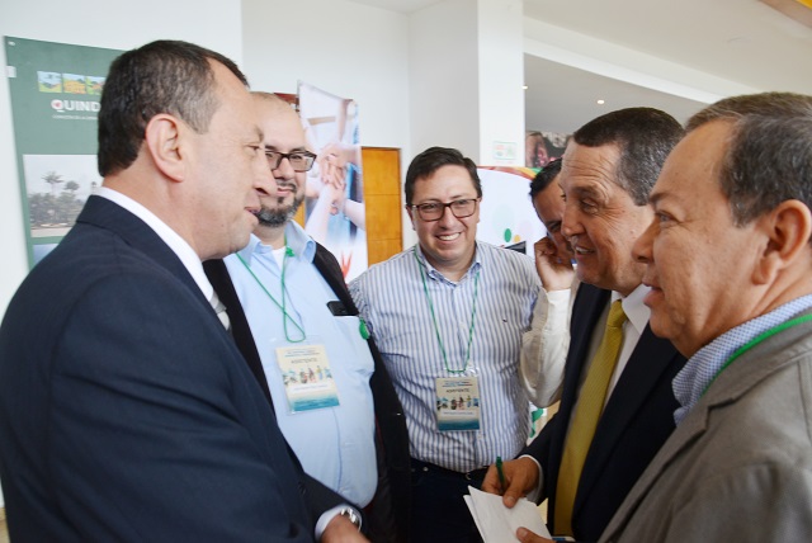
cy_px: 272
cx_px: 406
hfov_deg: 67.3
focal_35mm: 27
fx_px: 610
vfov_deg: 48.0
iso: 400
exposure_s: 1/125
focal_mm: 18
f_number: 5.6
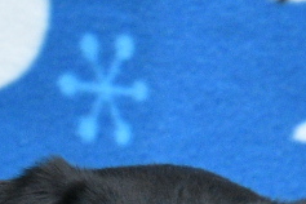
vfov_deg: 1.3
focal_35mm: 1027
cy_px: 417
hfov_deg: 2.0
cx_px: 230
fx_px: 8729
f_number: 5.3
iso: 1600
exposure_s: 1/640
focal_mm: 100
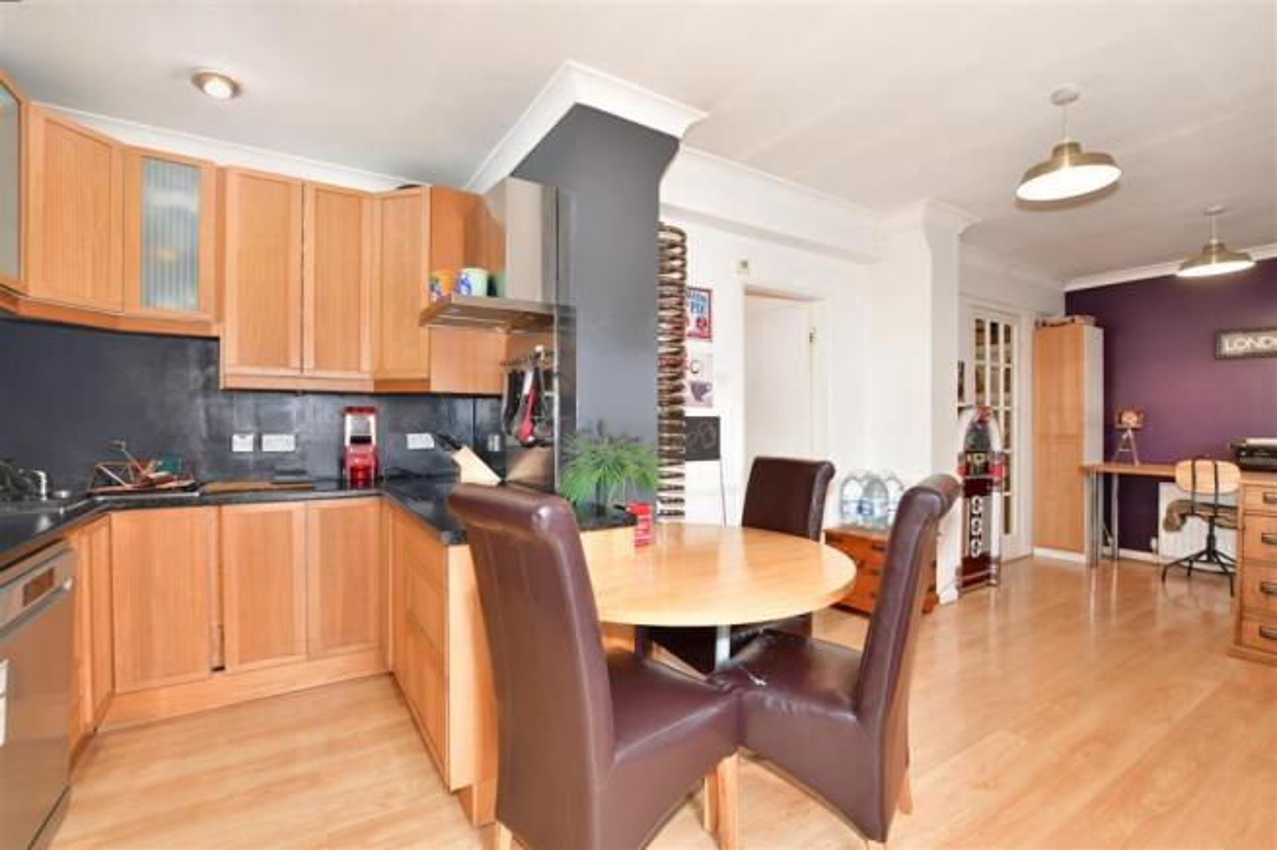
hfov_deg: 100.4
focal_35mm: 15
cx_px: 638
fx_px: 532
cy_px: 425
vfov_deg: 77.3
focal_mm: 10
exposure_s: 1
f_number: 7.1
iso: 500
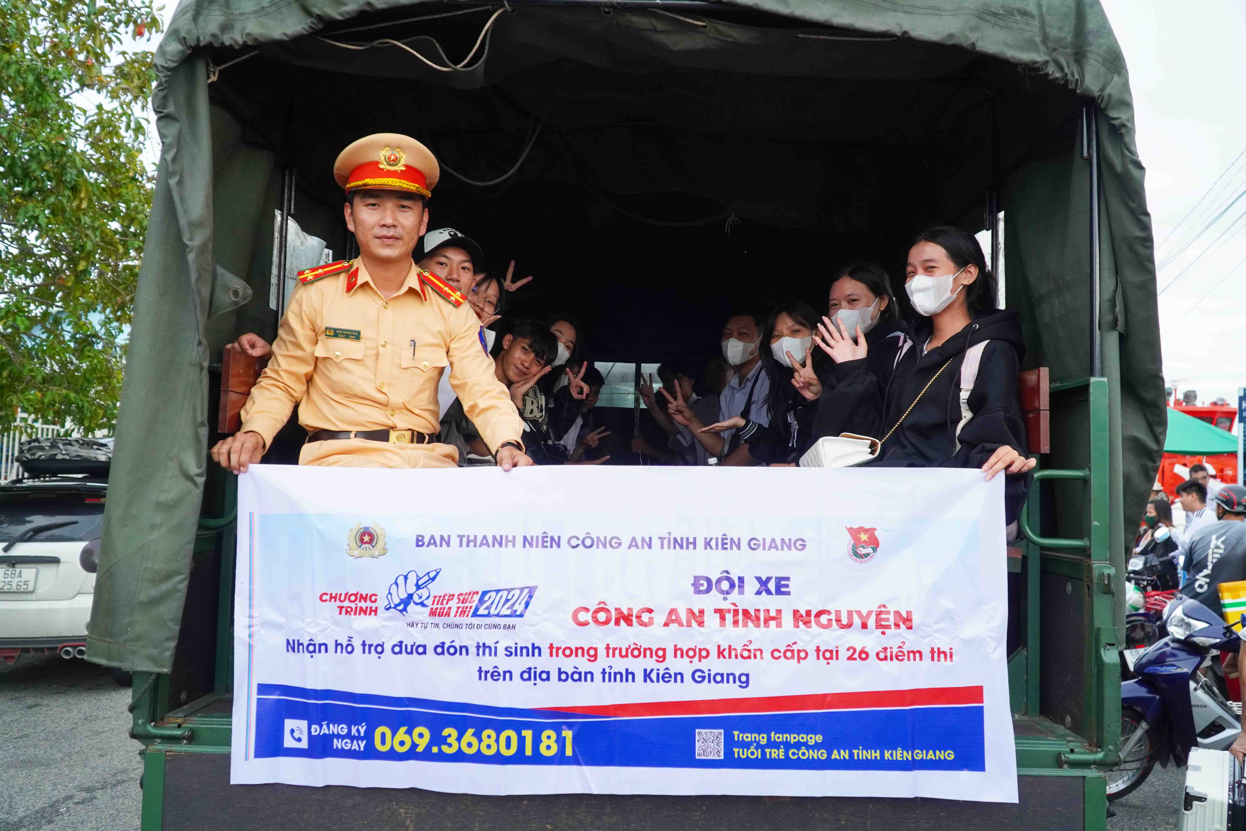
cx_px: 623
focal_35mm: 27
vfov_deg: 47.9
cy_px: 416
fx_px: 934
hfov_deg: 67.4
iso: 640
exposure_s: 1/1250
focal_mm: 18
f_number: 4
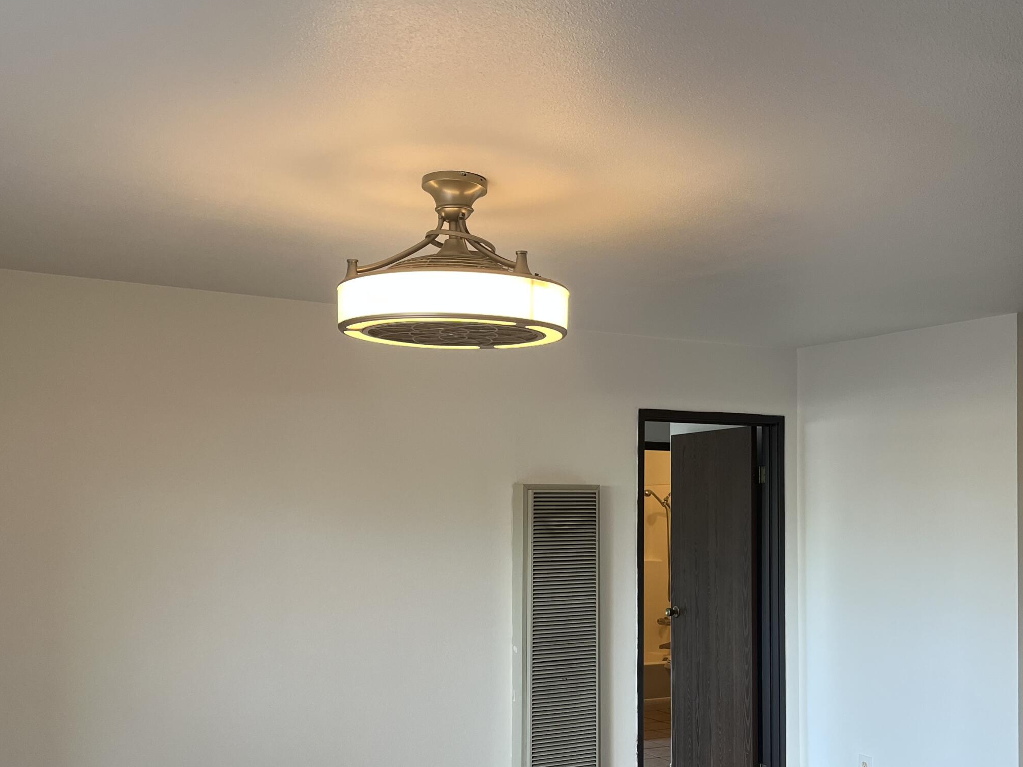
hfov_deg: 47.8
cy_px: 486
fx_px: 1153
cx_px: 549
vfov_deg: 36.6
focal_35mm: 39
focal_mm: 5.1
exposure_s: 1/60
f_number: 1.6
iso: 80
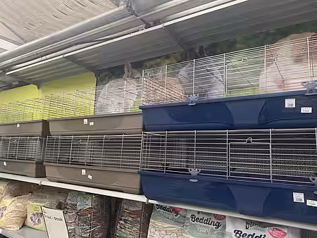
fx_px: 238
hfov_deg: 67.3
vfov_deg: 53.1
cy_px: 119
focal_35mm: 26
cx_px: 158
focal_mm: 4.25
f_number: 1.8
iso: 80
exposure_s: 1/121
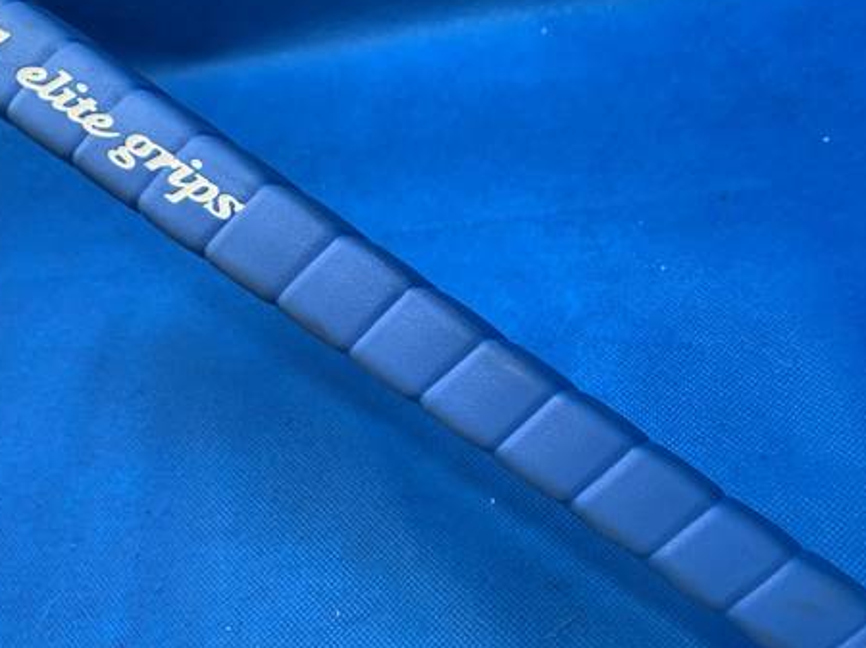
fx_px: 925
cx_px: 495
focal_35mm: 37
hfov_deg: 50.0
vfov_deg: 38.5
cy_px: 375
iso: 80
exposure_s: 1/60
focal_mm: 4.25
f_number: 1.8
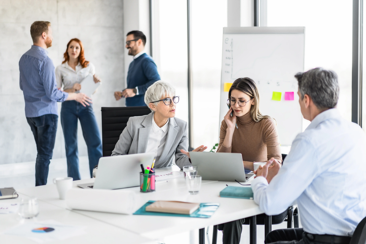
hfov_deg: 36.2
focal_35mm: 55
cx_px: 183
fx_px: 559
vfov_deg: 24.6
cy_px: 122
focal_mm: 55
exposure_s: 1/320
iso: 100
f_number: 1.8
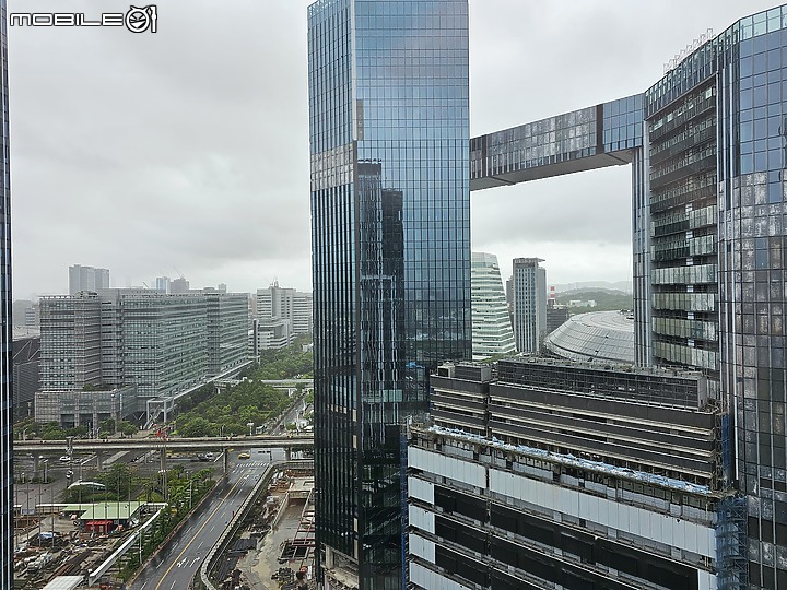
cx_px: 394
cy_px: 295
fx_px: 523
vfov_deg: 58.9
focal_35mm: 23
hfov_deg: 73.9
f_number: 1.7
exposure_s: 1/59
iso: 12
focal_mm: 6.3
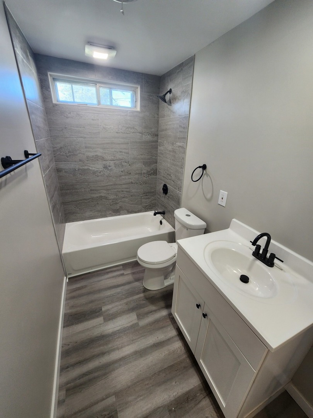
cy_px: 209
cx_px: 156
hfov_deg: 89.9
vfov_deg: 106.2
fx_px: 157
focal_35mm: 13
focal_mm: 2.2
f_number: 2.2
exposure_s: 1/60
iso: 160
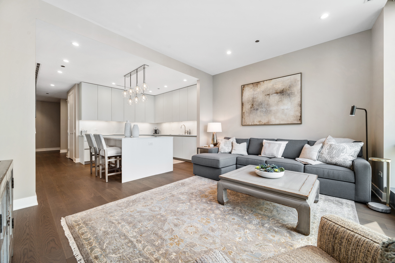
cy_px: 132
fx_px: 154
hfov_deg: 104.3
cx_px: 198
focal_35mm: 14
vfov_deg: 81.1
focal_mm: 14
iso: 400
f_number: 8
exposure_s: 1/15
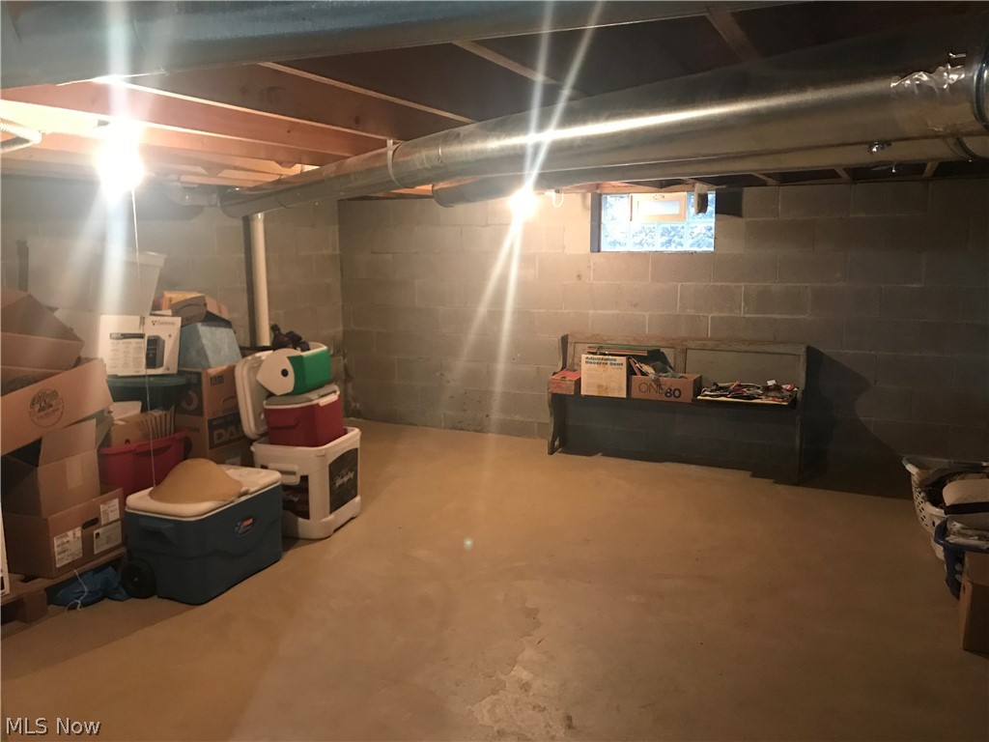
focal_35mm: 28
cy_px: 371
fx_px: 800
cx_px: 494
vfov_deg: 49.7
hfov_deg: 63.4
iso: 100
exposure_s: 1/10
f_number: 1.8
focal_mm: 3.99
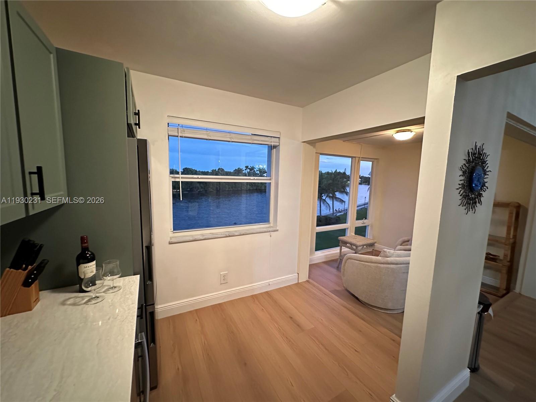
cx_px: 268
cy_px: 201
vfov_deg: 85.7
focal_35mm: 14
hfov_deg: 102.1
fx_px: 217
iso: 1000
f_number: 2.2
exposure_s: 1/60
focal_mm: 2.22
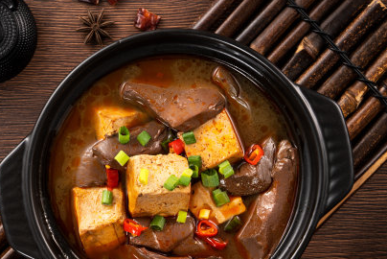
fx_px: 1840
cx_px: 127
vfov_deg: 8.0
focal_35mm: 171
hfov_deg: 12.0
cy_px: 170
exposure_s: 1/125
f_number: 14
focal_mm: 113
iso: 100
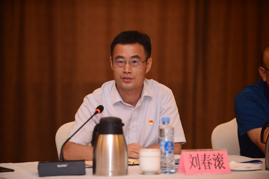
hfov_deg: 14.7
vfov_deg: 9.8
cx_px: 134
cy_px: 90
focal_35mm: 140
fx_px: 1046
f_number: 2.8
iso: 800
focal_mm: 140
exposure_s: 1/100
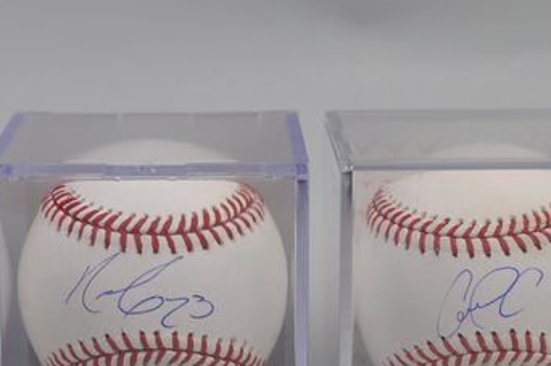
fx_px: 1910
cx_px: 155
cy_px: 307
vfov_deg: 10.9
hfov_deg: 16.3
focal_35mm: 125
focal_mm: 40
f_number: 4.5
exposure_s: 1/80
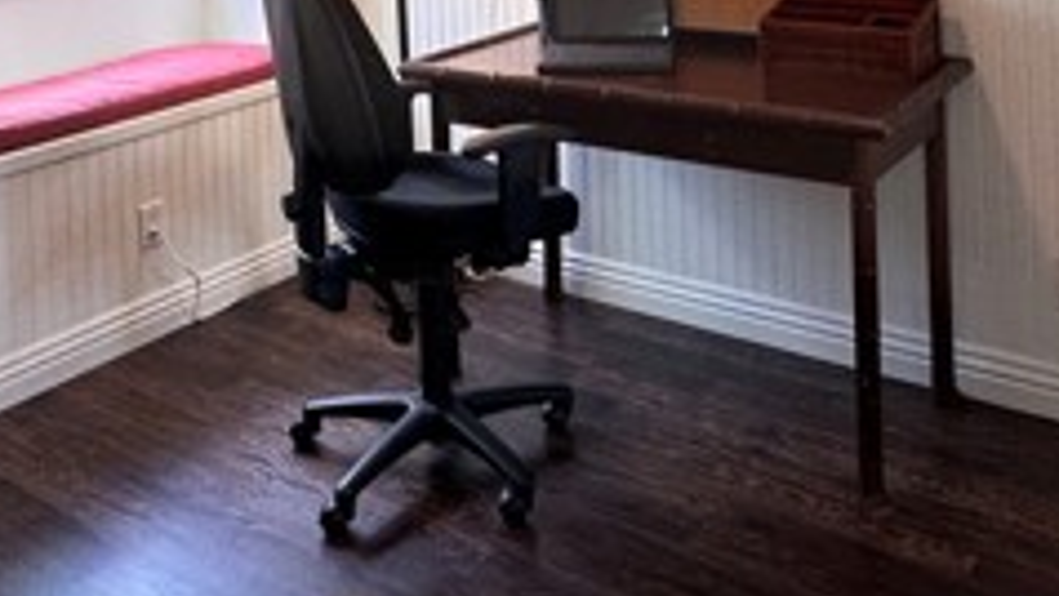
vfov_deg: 25.1
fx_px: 1152
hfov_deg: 49.4
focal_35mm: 41
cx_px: 521
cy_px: -182
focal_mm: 2.22
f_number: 2.2
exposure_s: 1/120
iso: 125
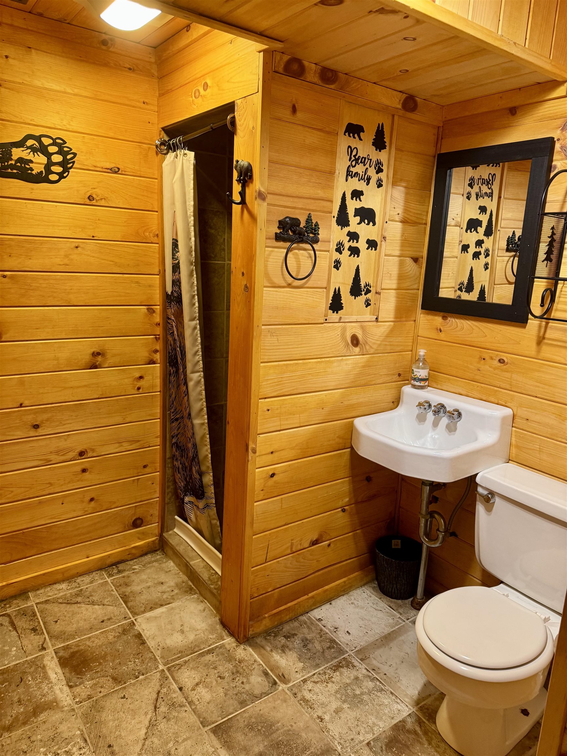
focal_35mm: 24
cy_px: 378
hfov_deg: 56.8
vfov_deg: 71.6
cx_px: 284
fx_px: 524
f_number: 1.78
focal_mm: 6.76
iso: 320
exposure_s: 1/60
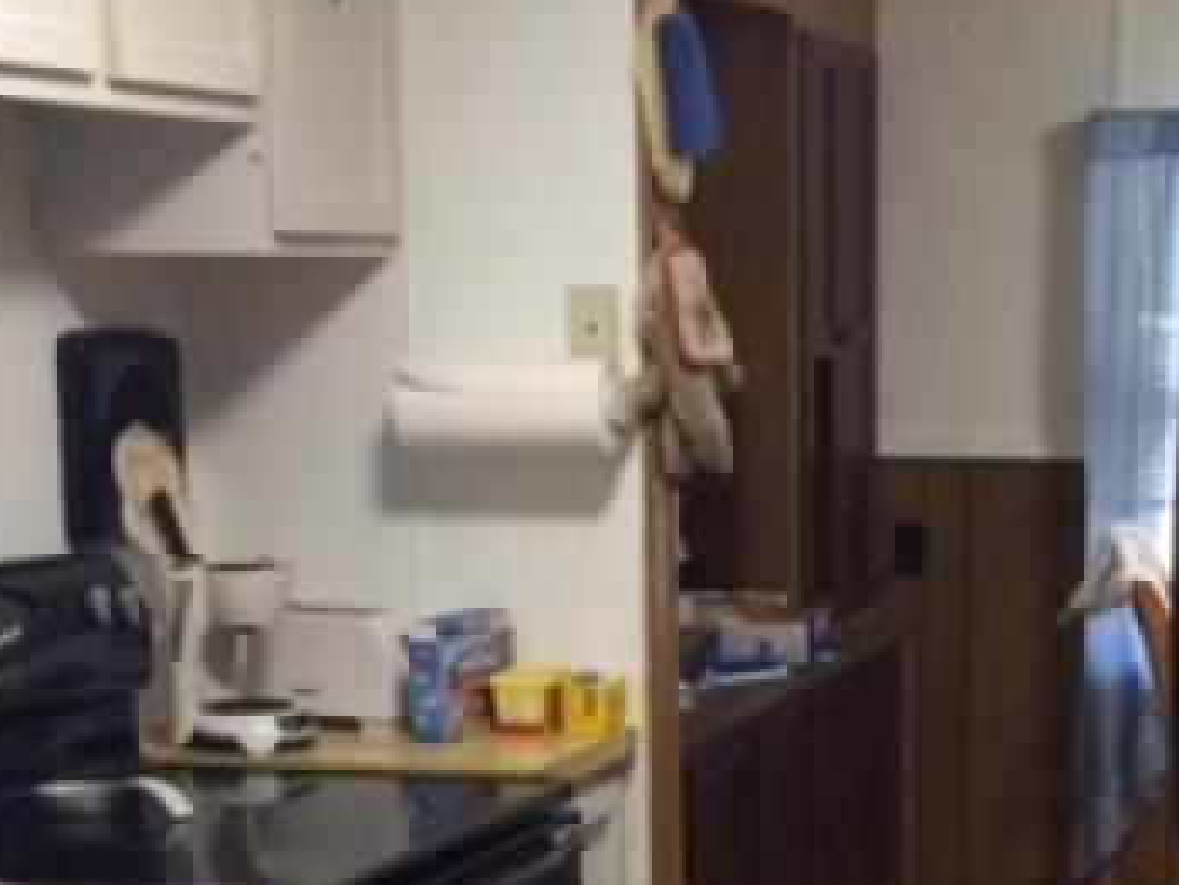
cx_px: 895
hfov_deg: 22.8
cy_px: 878
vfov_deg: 17.0
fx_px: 2896
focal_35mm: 85
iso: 250
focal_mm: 4.15
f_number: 2.2
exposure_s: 1/30
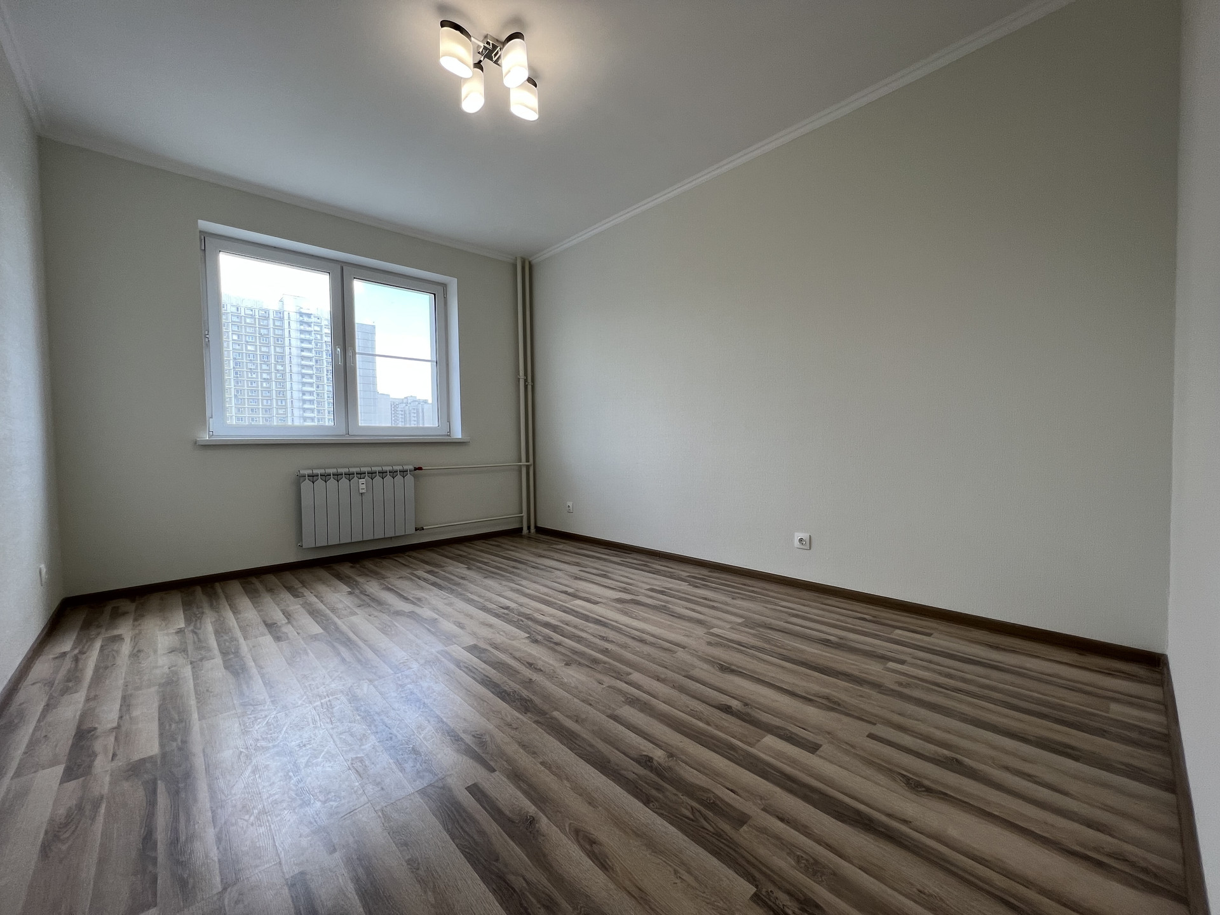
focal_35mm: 13
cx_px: 610
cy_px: 458
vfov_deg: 89.9
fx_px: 458
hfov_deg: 106.2
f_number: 1.8
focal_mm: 1.57
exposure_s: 1/100
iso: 40
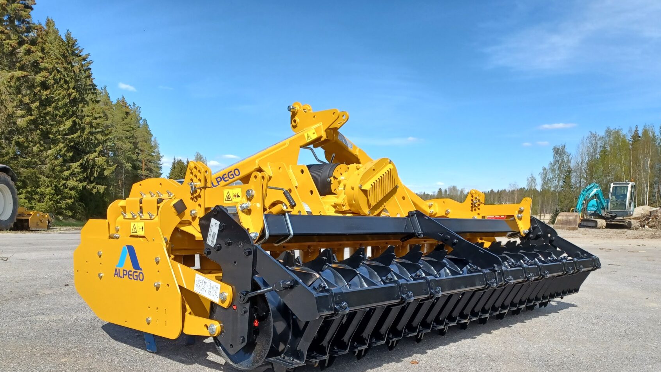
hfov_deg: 62.6
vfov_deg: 37.2
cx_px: 319
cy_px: 263
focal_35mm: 31
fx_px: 543
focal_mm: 4.6
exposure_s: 1/394
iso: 32
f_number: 1.8
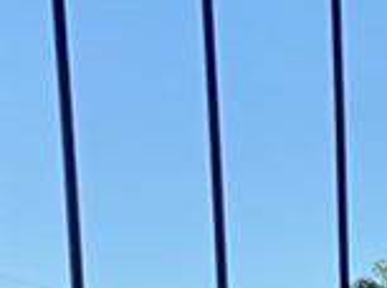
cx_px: 1133
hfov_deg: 11.8
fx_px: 1048
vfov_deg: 11.8
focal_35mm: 94
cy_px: 748
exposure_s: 1/115
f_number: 2.2
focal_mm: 2.22
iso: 40
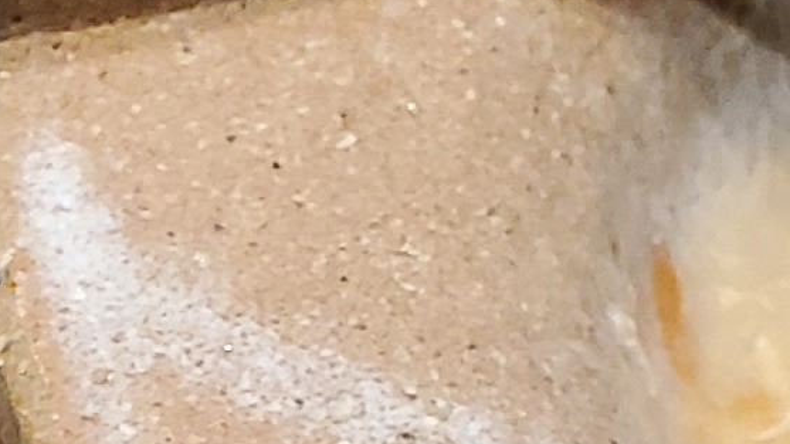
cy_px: 1150
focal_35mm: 205
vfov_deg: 5.7
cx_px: -4
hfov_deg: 10.4
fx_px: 4293
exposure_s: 1/40
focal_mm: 4.3
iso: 250
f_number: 2.4
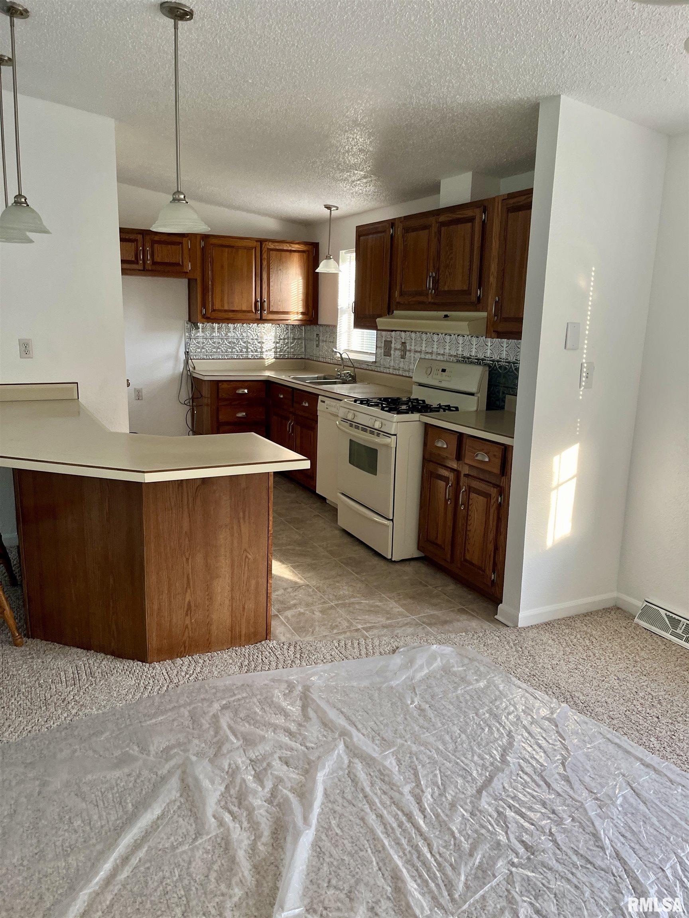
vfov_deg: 67.3
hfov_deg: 53.1
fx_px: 690
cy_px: 459
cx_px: 344
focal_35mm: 26
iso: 125
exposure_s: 1/120
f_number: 1.6
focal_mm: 5.1
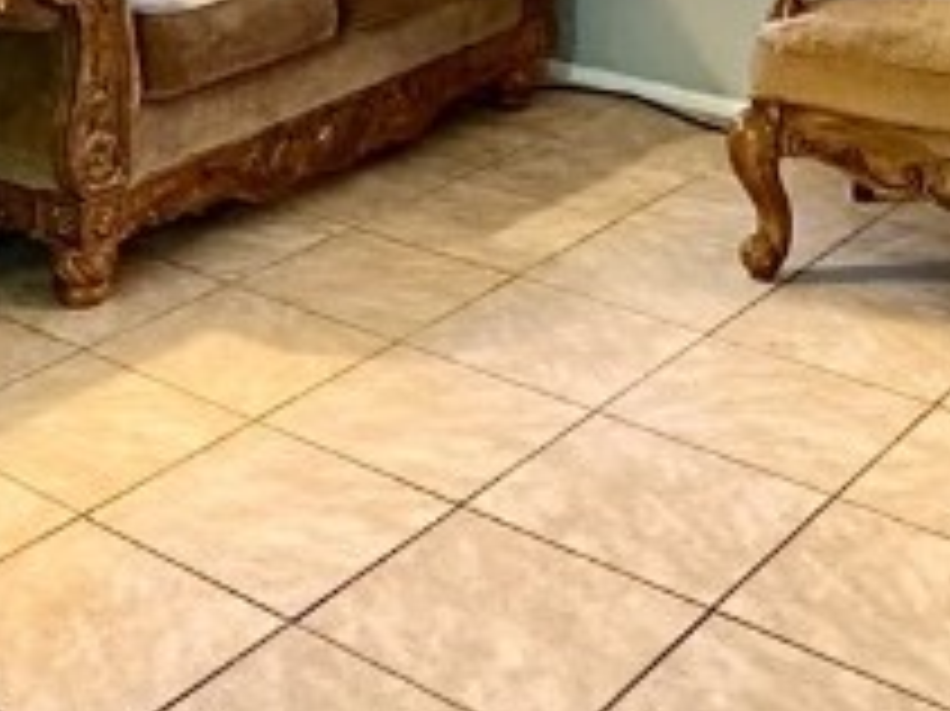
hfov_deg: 27.7
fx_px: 1865
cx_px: 122
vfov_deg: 18.9
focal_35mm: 68
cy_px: -360
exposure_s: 1/60
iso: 800
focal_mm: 2.22
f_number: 2.2
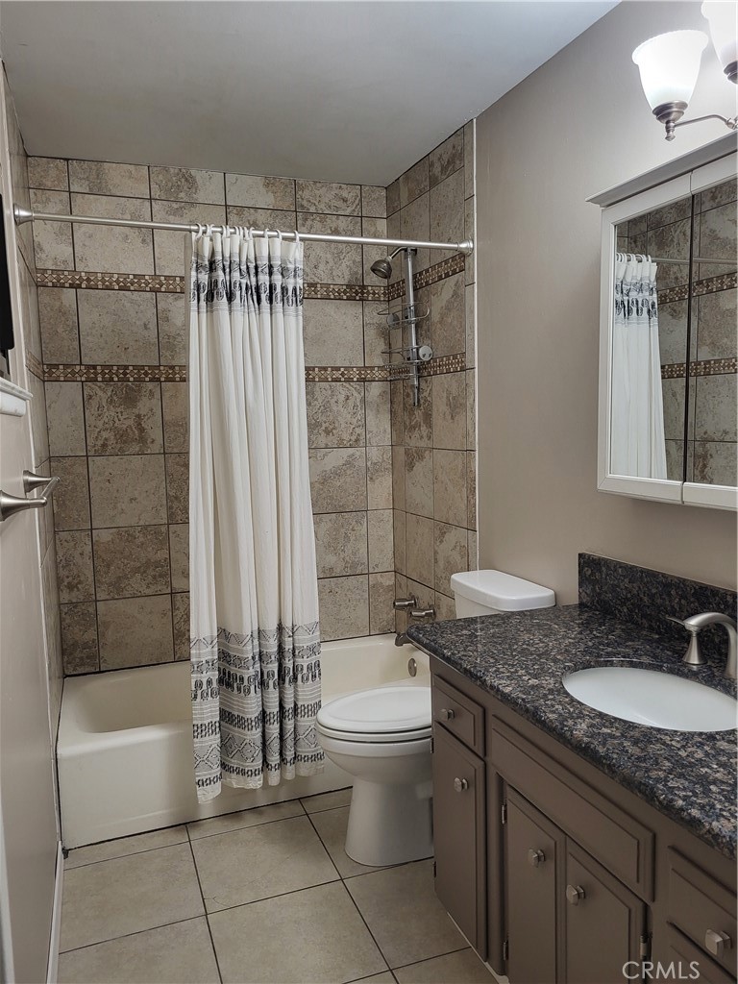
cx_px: 369
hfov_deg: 53.1
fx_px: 739
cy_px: 492
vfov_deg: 67.3
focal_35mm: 26
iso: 160
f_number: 1.8
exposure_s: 1/40
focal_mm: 5.4
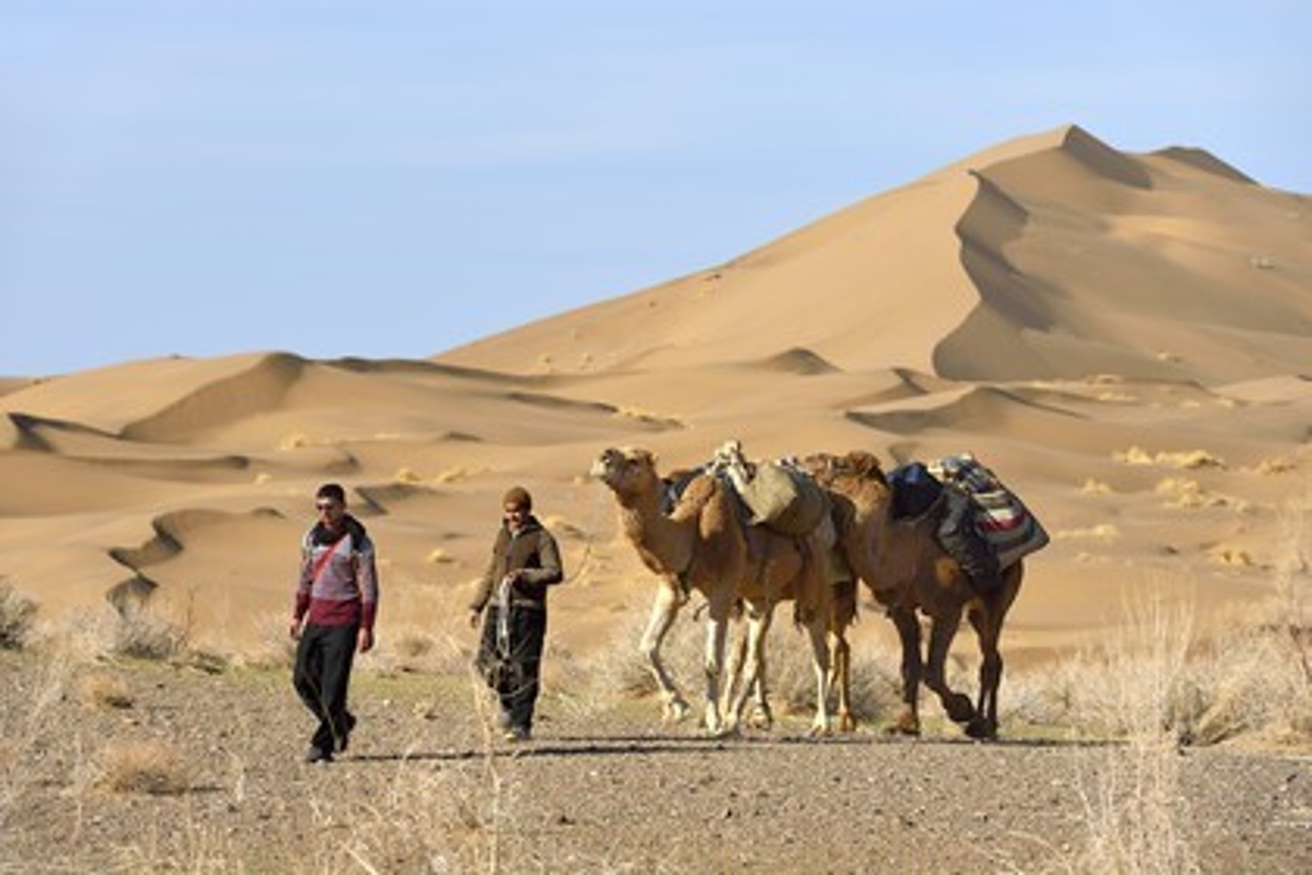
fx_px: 7106
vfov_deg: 7.0
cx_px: 656
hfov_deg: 10.5
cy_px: 438
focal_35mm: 195
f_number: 10
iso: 200
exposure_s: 1/400
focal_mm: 195
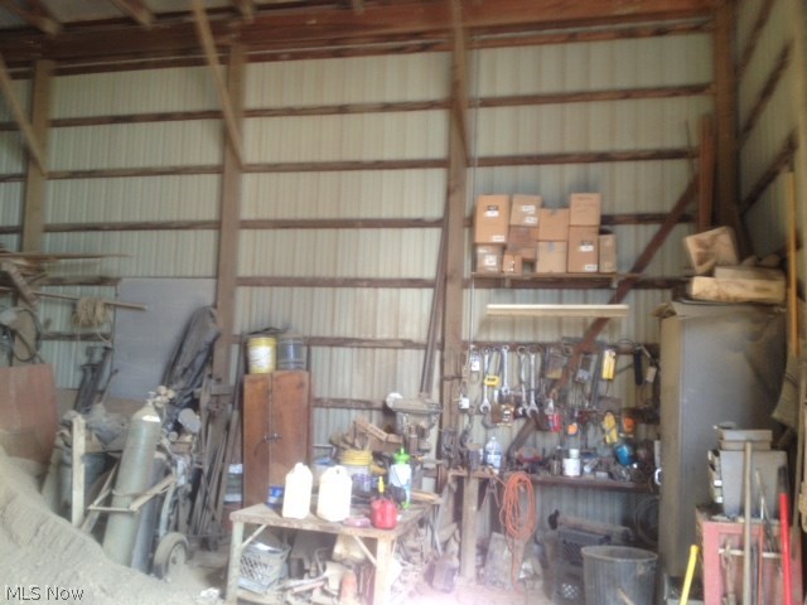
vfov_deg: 40.7
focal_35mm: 35
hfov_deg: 52.6
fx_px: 816
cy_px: 302
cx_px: 404
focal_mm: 4.28
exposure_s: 1/20
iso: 64
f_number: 2.4
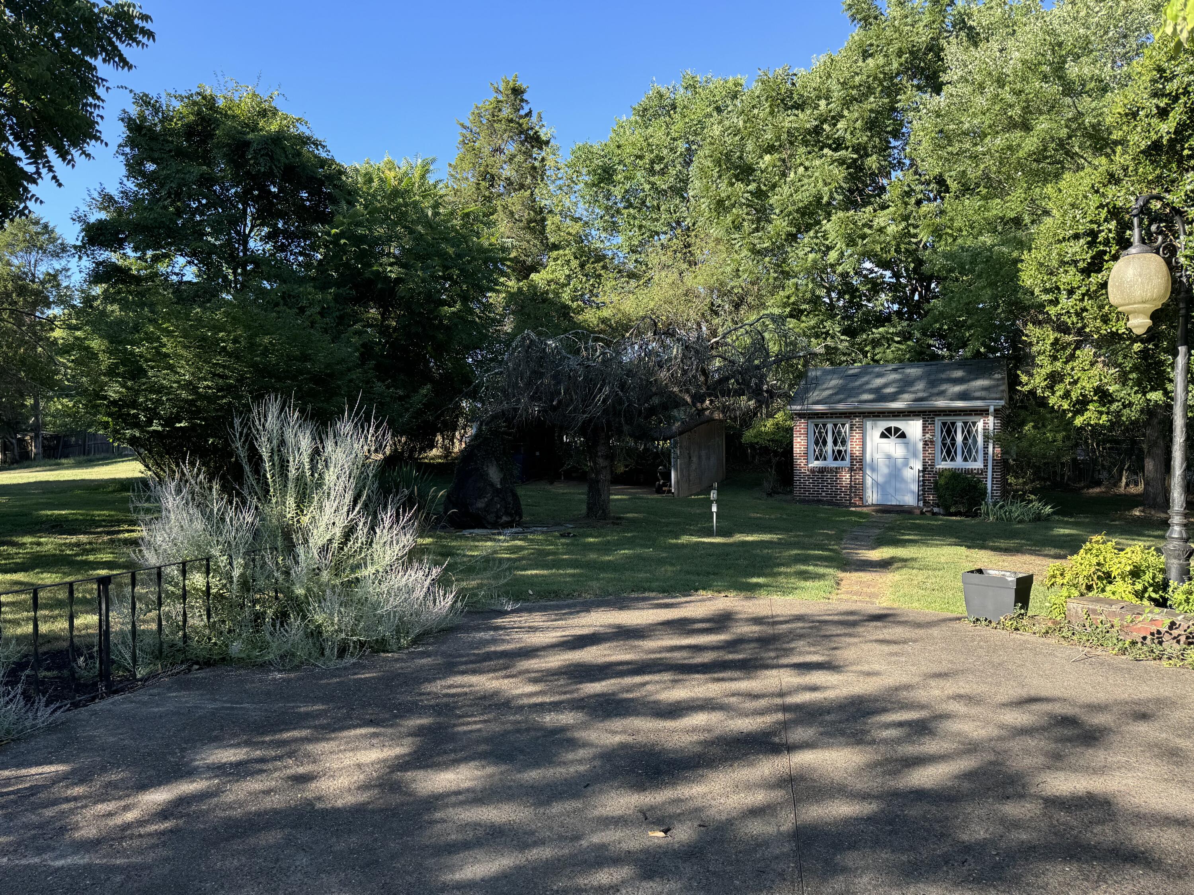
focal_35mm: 24
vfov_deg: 56.8
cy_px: 448
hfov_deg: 71.6
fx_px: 828
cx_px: 597
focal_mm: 6.76
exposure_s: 1/765
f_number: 1.78
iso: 80
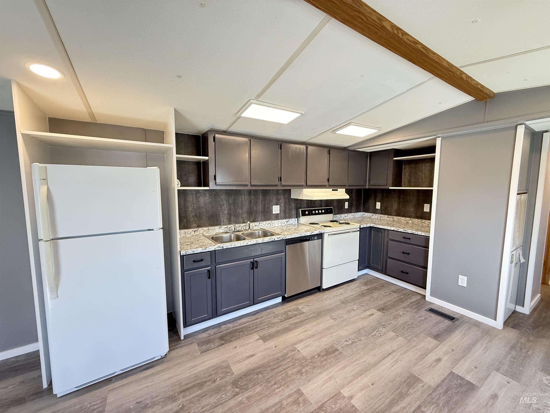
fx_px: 222
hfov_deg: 102.1
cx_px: 275
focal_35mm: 14
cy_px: 206
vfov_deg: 85.7
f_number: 2.2
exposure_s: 1/120
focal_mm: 2.22
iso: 640
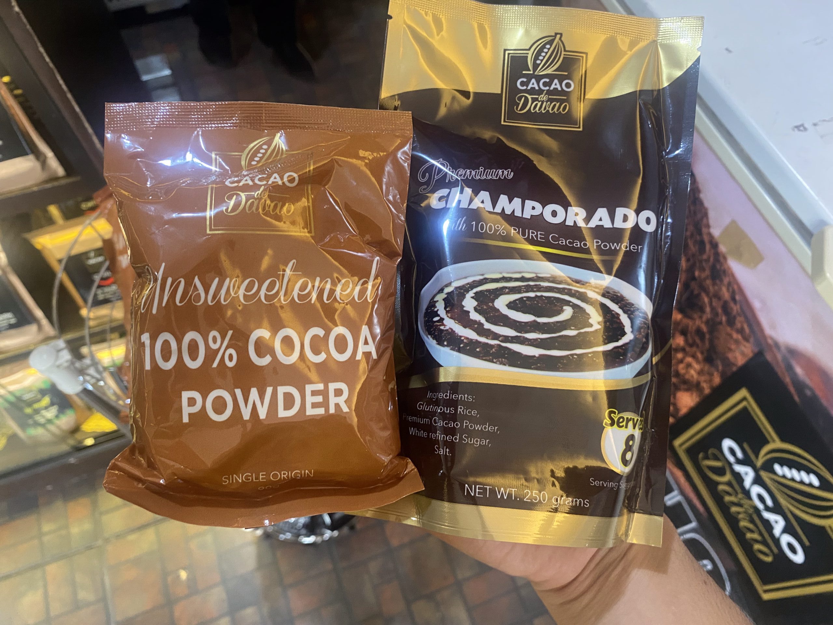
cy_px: 312
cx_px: 416
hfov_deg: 67.3
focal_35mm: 26
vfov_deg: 53.1
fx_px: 626
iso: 400
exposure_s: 1/60
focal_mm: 4.25
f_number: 1.8
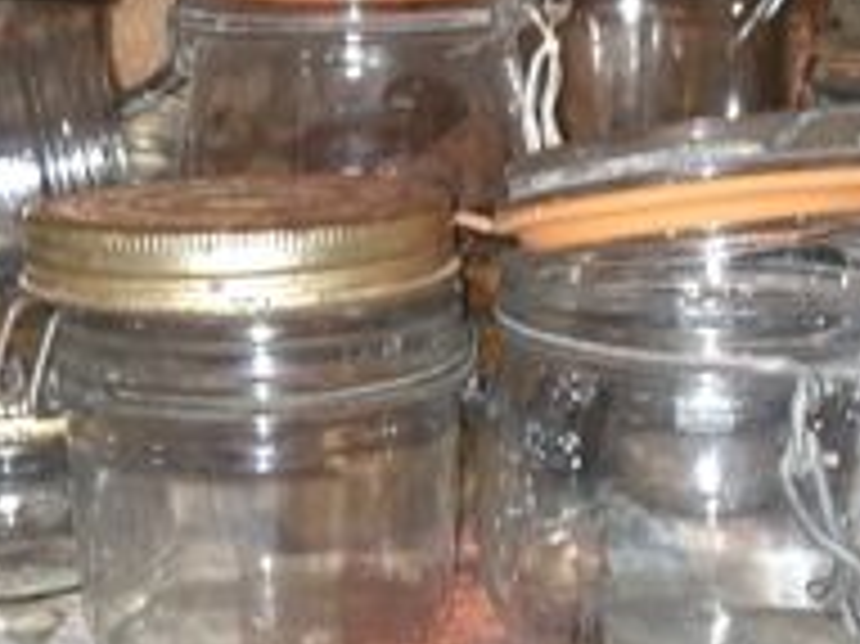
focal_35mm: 68
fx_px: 1688
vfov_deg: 21.3
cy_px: 131
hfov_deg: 28.5
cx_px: 324
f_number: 1.9
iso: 1000
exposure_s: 1/17
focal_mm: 3.6
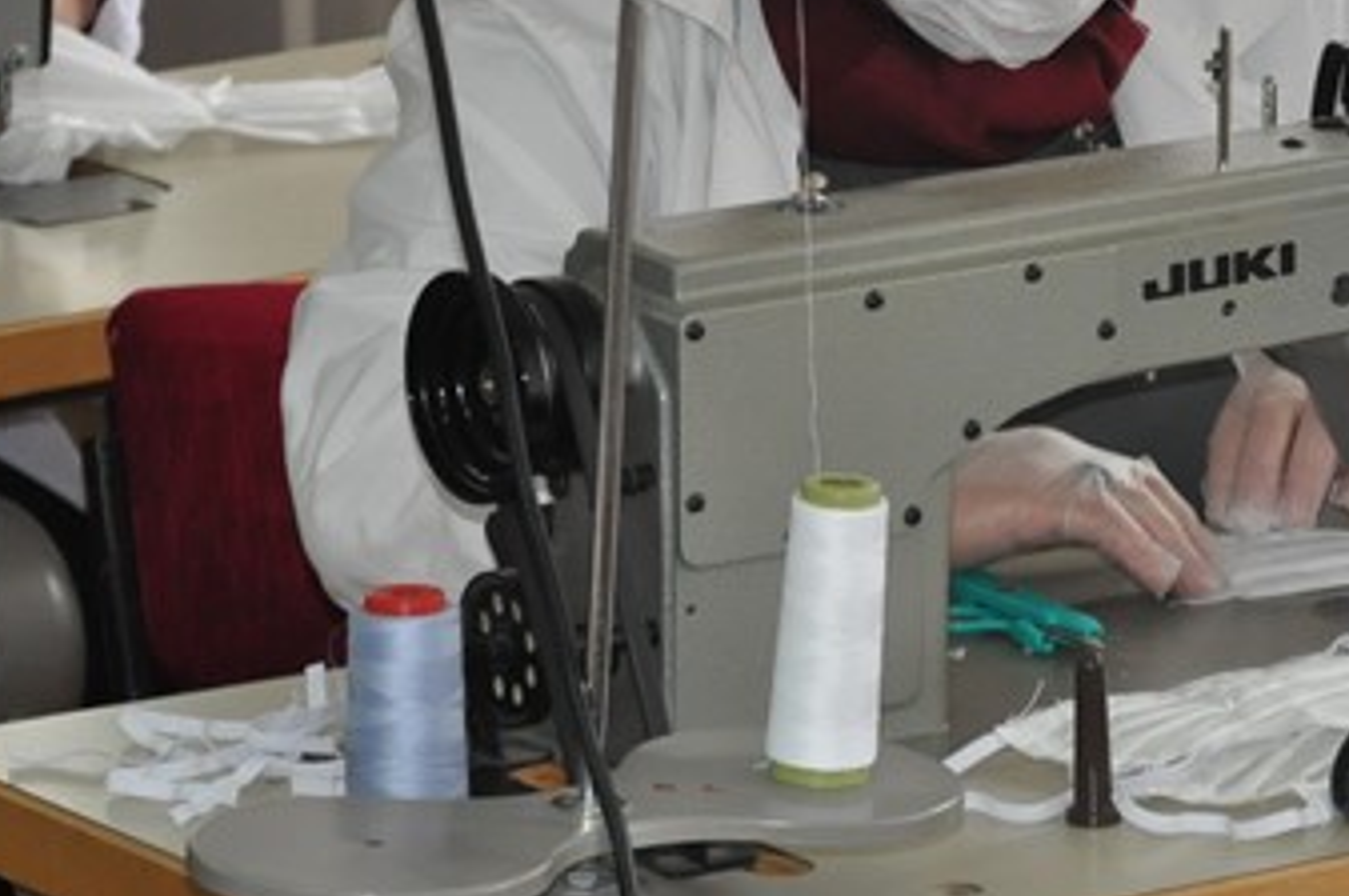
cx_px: 1117
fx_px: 8122
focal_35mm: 217
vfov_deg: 6.3
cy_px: 240
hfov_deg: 9.5
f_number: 5.3
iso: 2000
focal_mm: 75
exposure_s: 1/200
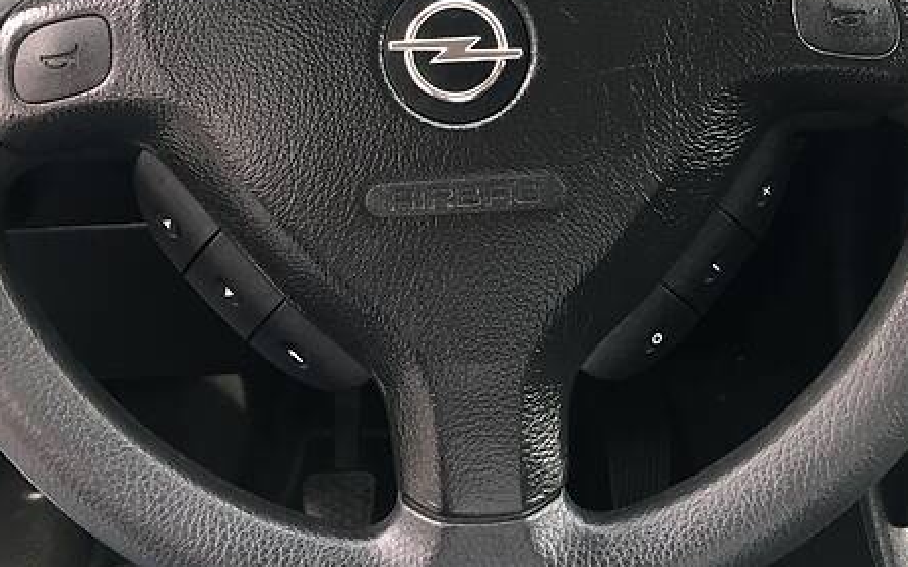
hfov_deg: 36.9
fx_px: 1361
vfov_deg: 22.9
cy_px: 59
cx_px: 481
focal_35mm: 55
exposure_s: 1/33
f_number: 2.2
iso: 32
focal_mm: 4.2
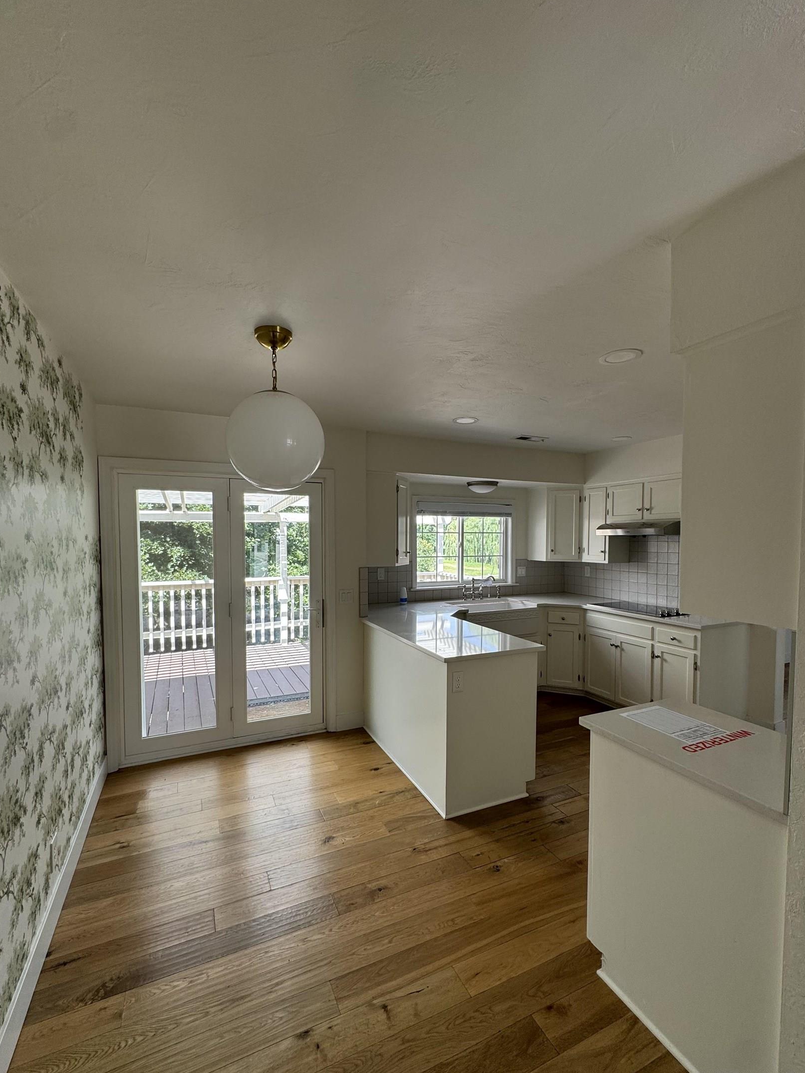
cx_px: 387
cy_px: 555
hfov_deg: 81.7
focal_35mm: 15
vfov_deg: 98.1
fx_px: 465
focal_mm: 2.22
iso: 40
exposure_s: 1/119
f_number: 2.2
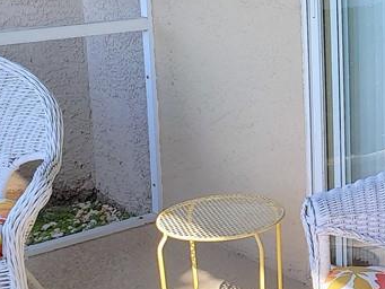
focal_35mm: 78
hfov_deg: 23.5
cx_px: 418
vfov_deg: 18.8
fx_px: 868
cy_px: 80
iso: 50
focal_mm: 4.3
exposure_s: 1/283
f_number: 2.4
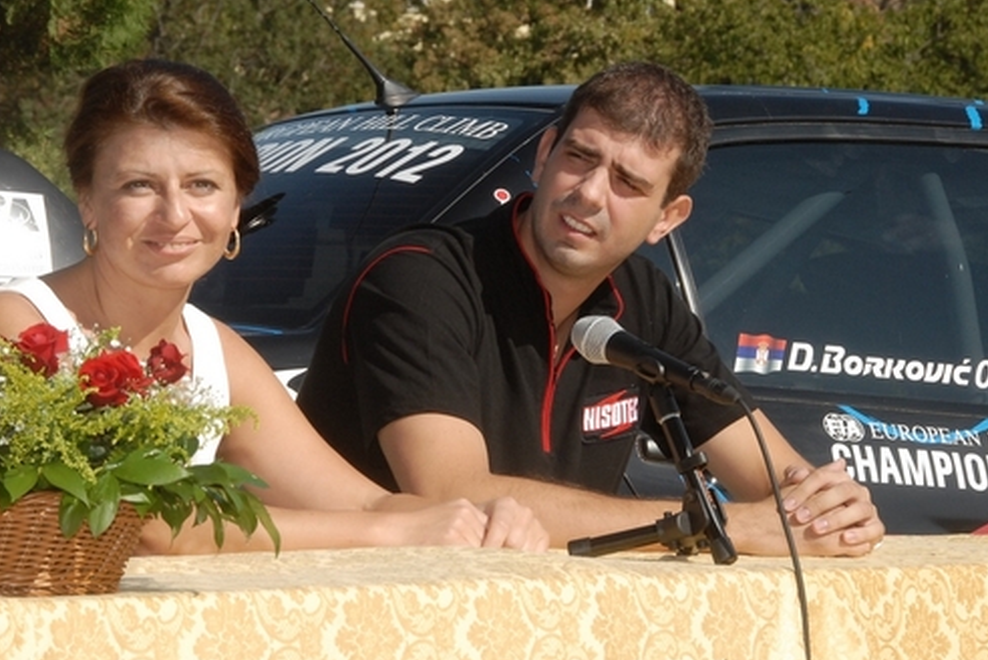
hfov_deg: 11.7
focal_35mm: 176
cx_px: 453
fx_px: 4833
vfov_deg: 7.8
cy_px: 282
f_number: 18
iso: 400
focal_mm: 90
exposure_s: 1/250
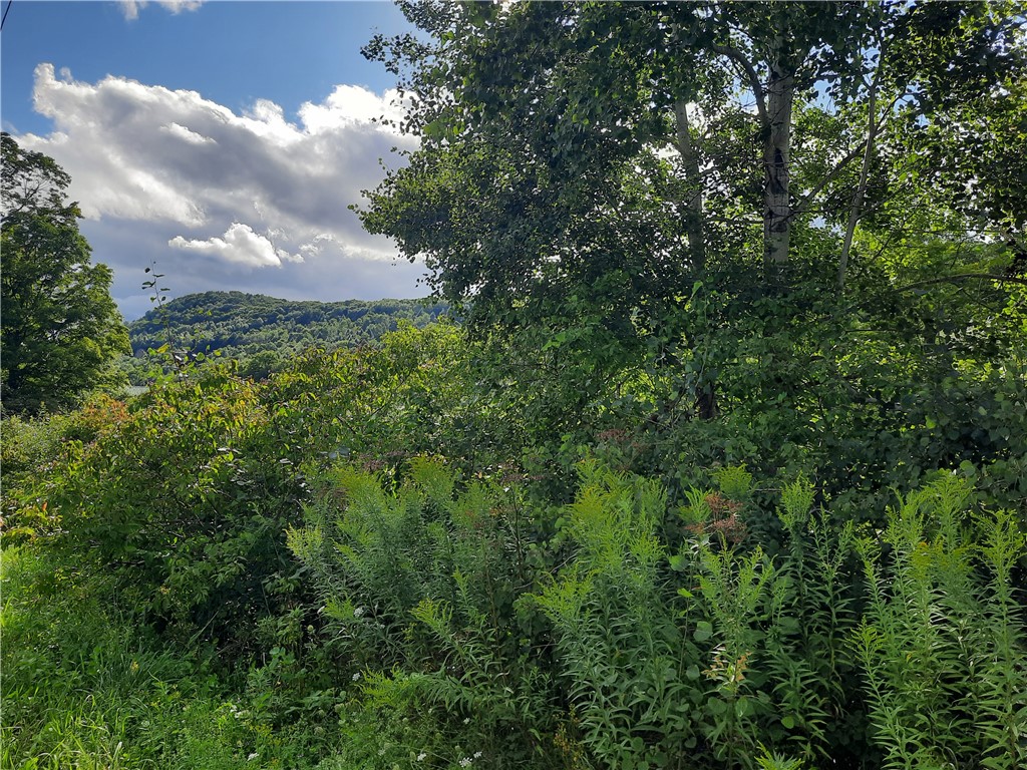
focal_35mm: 25
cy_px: 385
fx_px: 742
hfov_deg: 69.4
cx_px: 514
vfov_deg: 54.9
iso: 32
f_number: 2
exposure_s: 1/669
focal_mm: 4.6
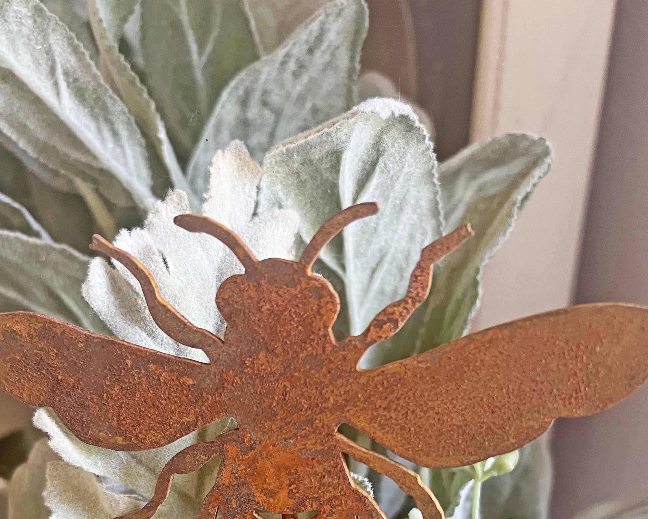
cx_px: 278
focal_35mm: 43
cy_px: 537
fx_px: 825
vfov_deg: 31.8
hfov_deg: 42.8
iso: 200
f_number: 1.5
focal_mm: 5.7
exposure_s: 1/60
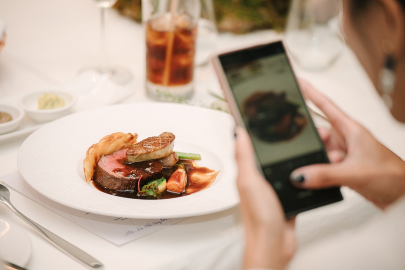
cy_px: 135
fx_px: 1518
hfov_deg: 15.2
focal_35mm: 135
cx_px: 202
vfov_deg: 10.2
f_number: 2.8
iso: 400
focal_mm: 135
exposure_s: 1/200
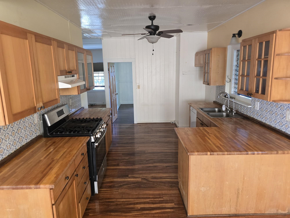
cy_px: 109
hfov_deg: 73.9
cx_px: 145
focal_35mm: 23
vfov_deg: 58.9
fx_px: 193
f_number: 1.7
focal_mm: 6.3
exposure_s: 1/120
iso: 640
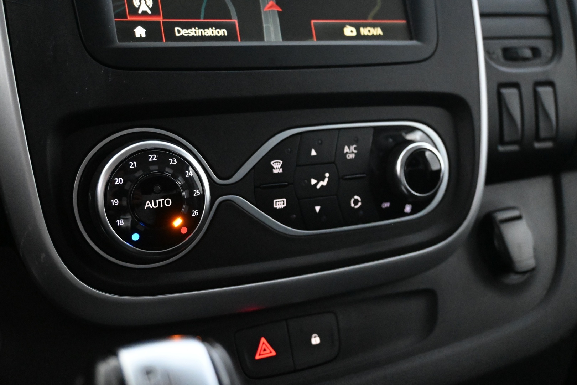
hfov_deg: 47.2
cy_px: 192
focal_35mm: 41
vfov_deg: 32.4
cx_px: 288
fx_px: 661
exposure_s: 1/40
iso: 9000
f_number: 4.5
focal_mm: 27.5
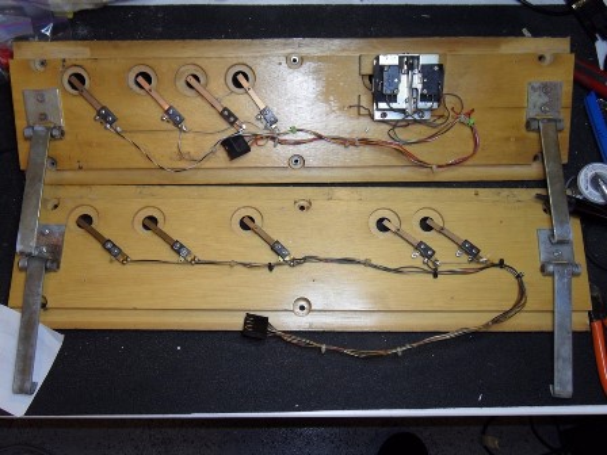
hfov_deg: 54.0
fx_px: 596
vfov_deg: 41.8
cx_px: 304
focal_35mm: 34
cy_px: 228
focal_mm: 6
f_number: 3.6
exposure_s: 1/45
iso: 200
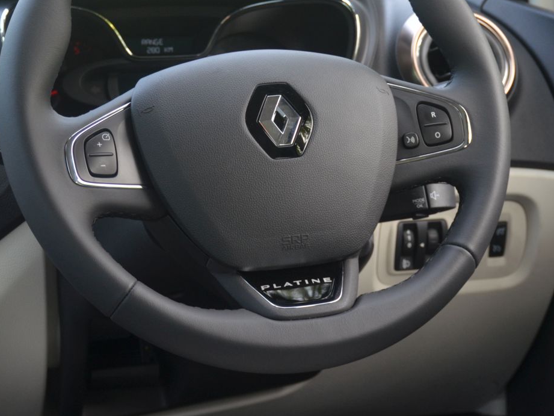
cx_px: 295
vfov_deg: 14.1
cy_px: 143
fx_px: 1681
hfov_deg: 18.7
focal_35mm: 105
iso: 200
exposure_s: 1/125
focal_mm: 42
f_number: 5.6
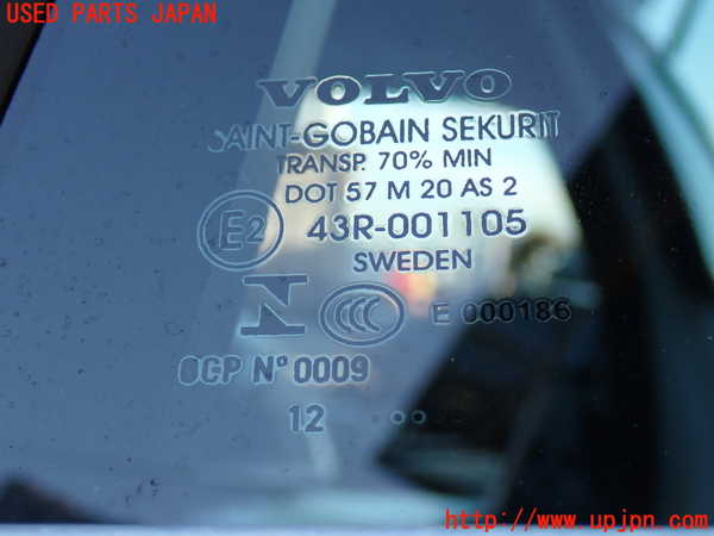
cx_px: 357
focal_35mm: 58
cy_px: 268
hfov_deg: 33.2
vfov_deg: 25.2
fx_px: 1196
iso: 200
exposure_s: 1/80
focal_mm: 10.35
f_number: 3.5
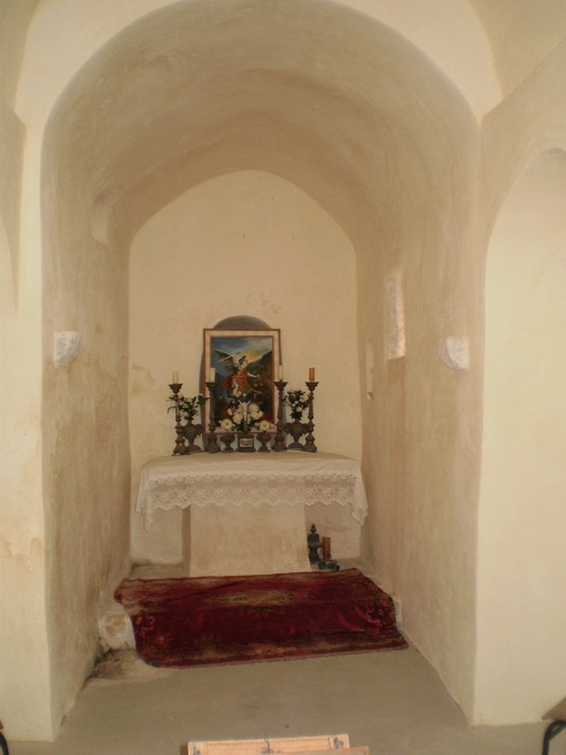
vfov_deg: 51.3
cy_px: 378
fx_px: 785
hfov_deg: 39.7
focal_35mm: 36
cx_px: 283
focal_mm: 6.3
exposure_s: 1/30
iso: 160
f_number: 3.1
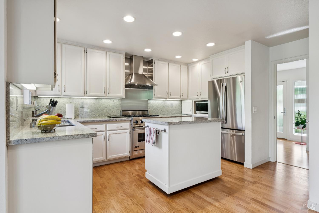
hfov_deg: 86.9
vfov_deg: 64.6
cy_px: 106
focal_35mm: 19
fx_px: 168
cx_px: 160
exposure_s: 1/10
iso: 320
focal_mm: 19
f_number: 11
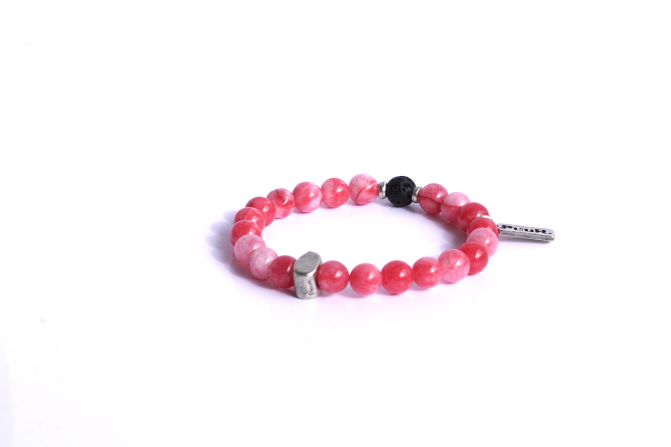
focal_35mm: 176
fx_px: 3271
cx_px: 336
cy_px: 224
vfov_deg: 7.8
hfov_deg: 11.7
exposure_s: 1/500
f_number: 16
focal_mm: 117
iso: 800
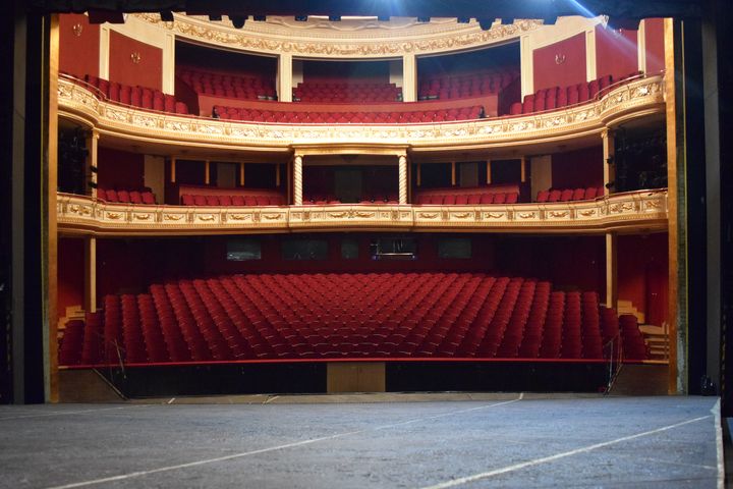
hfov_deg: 61.9
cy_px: 244
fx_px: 611
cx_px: 366
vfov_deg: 43.6
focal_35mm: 30
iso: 6400
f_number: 3.8
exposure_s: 1/60
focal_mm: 20
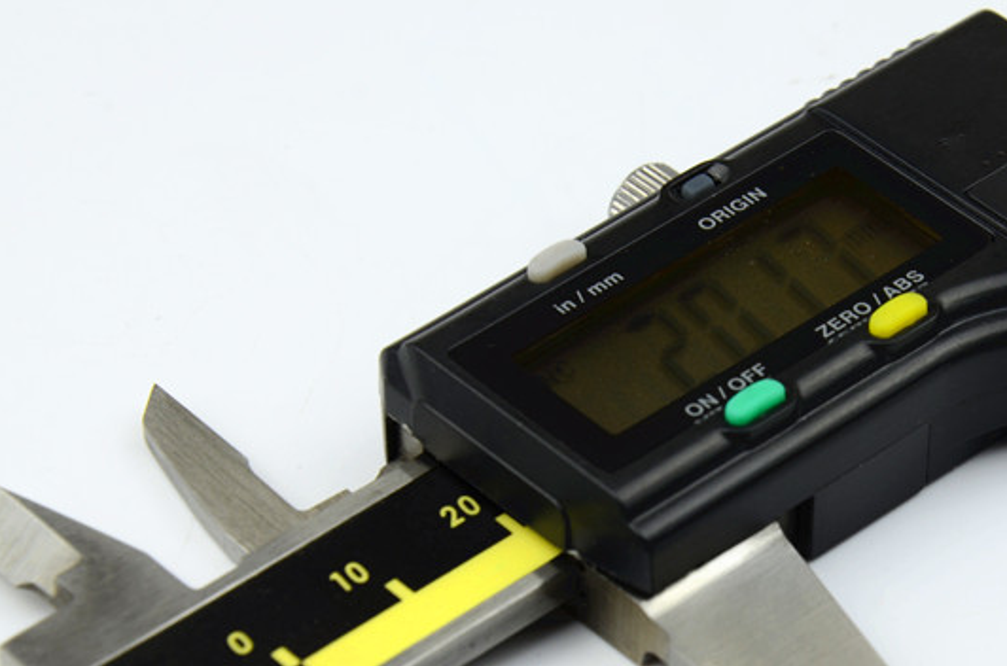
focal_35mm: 237
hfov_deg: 8.7
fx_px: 6607
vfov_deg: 5.8
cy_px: 425
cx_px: 738
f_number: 13
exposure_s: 1/10
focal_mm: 105
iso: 160
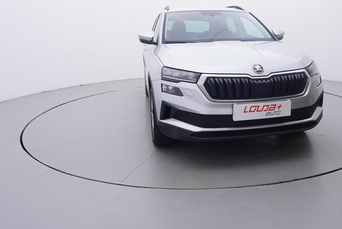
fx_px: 301
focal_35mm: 32
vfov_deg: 40.8
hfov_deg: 58.7
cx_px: 204
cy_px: 68
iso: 200
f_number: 5
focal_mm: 15
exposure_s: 1/80
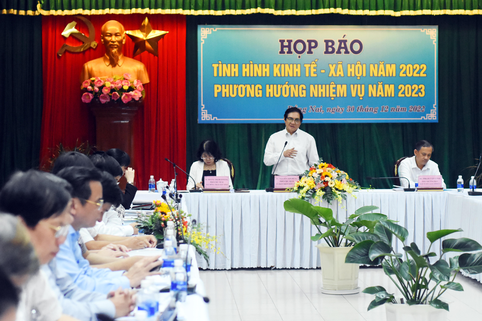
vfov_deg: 18.2
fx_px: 1004
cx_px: 241
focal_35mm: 75
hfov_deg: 27.0
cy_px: 160
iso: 4000
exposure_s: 1/640
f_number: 2.8
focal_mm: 50
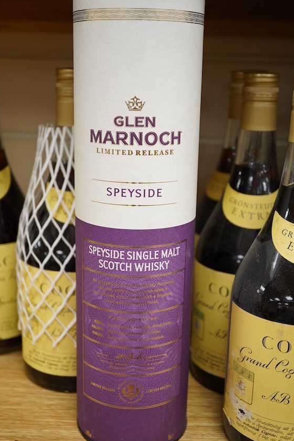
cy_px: 229
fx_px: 588
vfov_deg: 41.1
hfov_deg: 28.1
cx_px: 149
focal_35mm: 48
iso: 800
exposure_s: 1/125
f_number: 4.5
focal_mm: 30
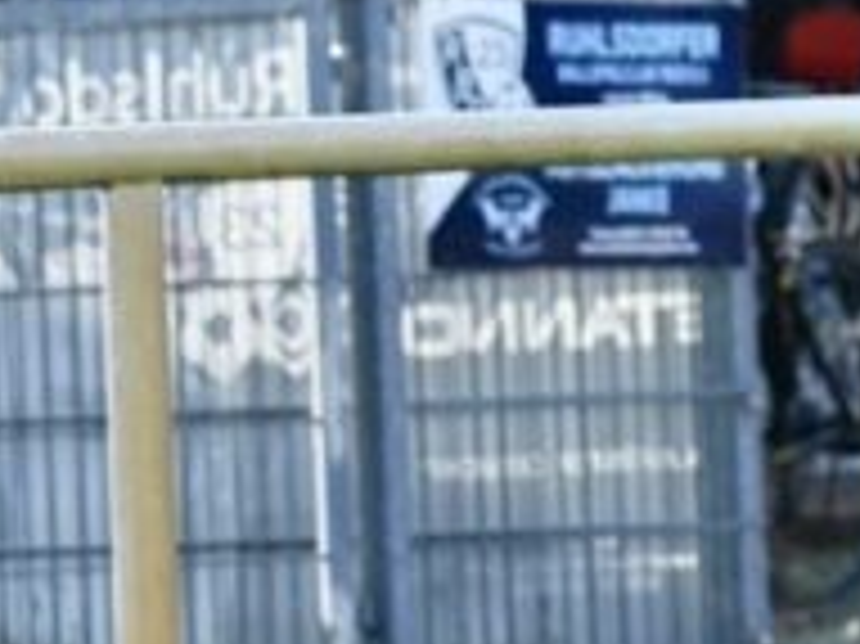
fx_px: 14326
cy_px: 126
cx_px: 1639
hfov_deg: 3.4
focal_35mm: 577
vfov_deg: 2.6
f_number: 6.3
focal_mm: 112
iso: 1250
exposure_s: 1/1600
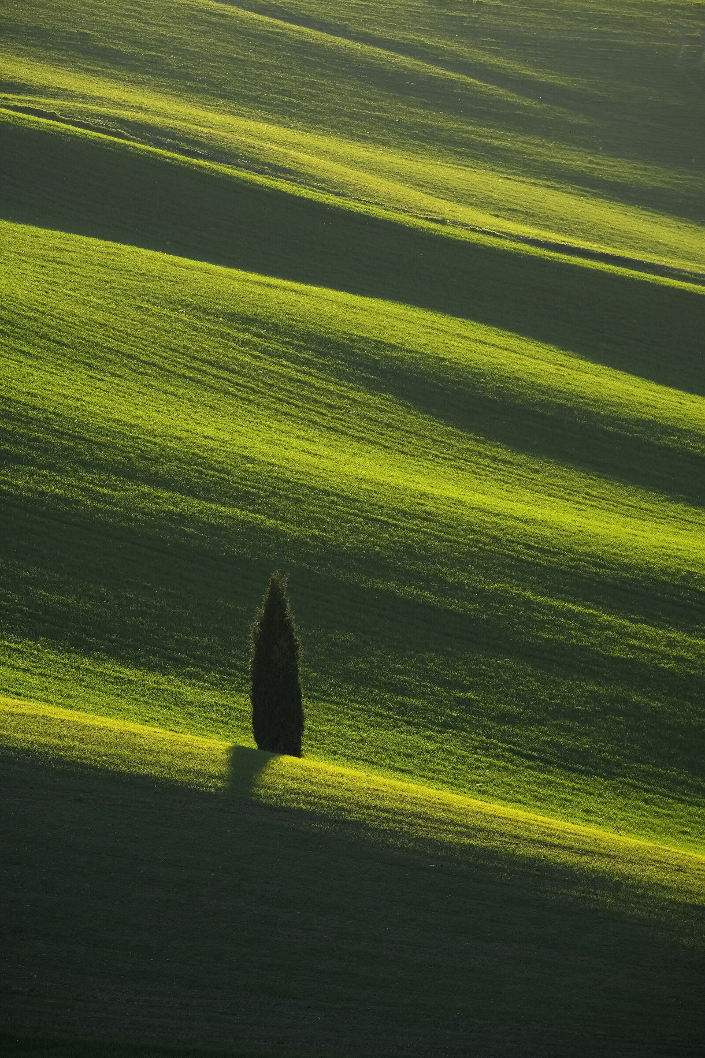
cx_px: 352
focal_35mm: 468
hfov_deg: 2.9
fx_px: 13746
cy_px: 529
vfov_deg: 4.4
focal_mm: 312
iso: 200
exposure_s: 1/170
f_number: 9
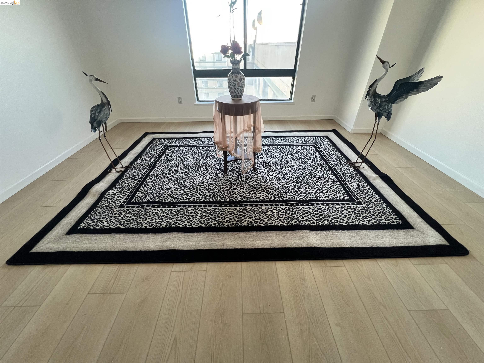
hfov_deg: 106.2
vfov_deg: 89.9
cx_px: 242
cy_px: 182
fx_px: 182
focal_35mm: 13
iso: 250
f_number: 1.8
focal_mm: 1.57
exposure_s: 1/120
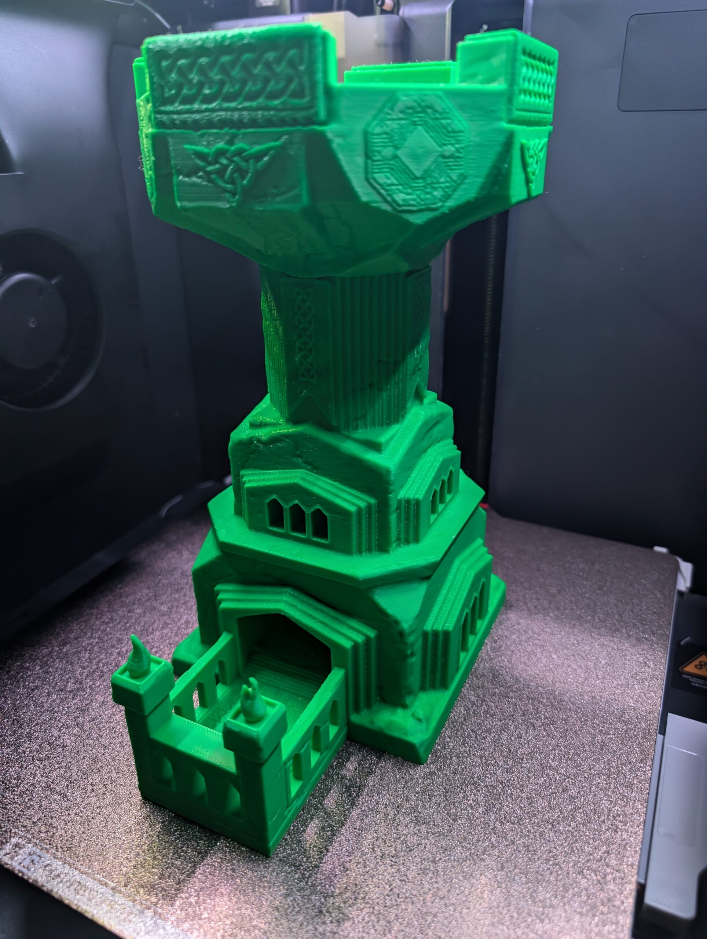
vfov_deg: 71.5
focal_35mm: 24
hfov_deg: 56.9
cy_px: 470
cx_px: 354
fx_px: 652
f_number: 1.68
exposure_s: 1/23.8
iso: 168
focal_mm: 6.9
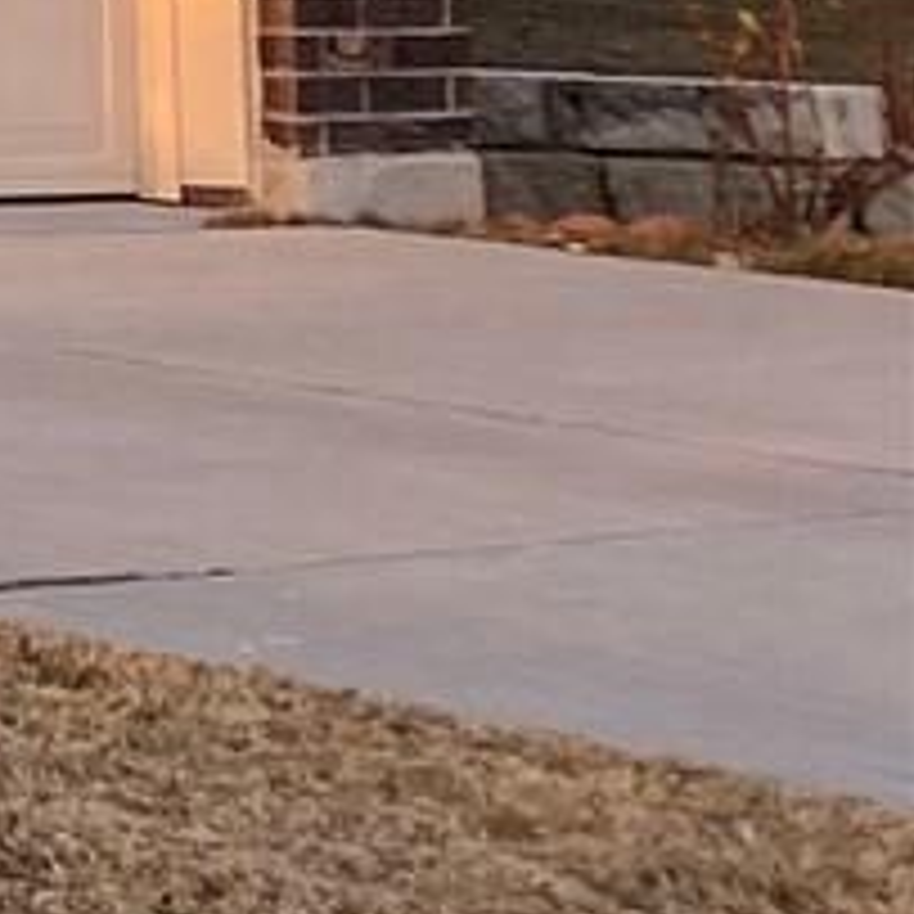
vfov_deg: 7.3
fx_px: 6930
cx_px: -3692
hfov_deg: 5.6
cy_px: -752
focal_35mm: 232
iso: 32
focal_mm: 4.25
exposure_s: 1/247
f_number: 1.8
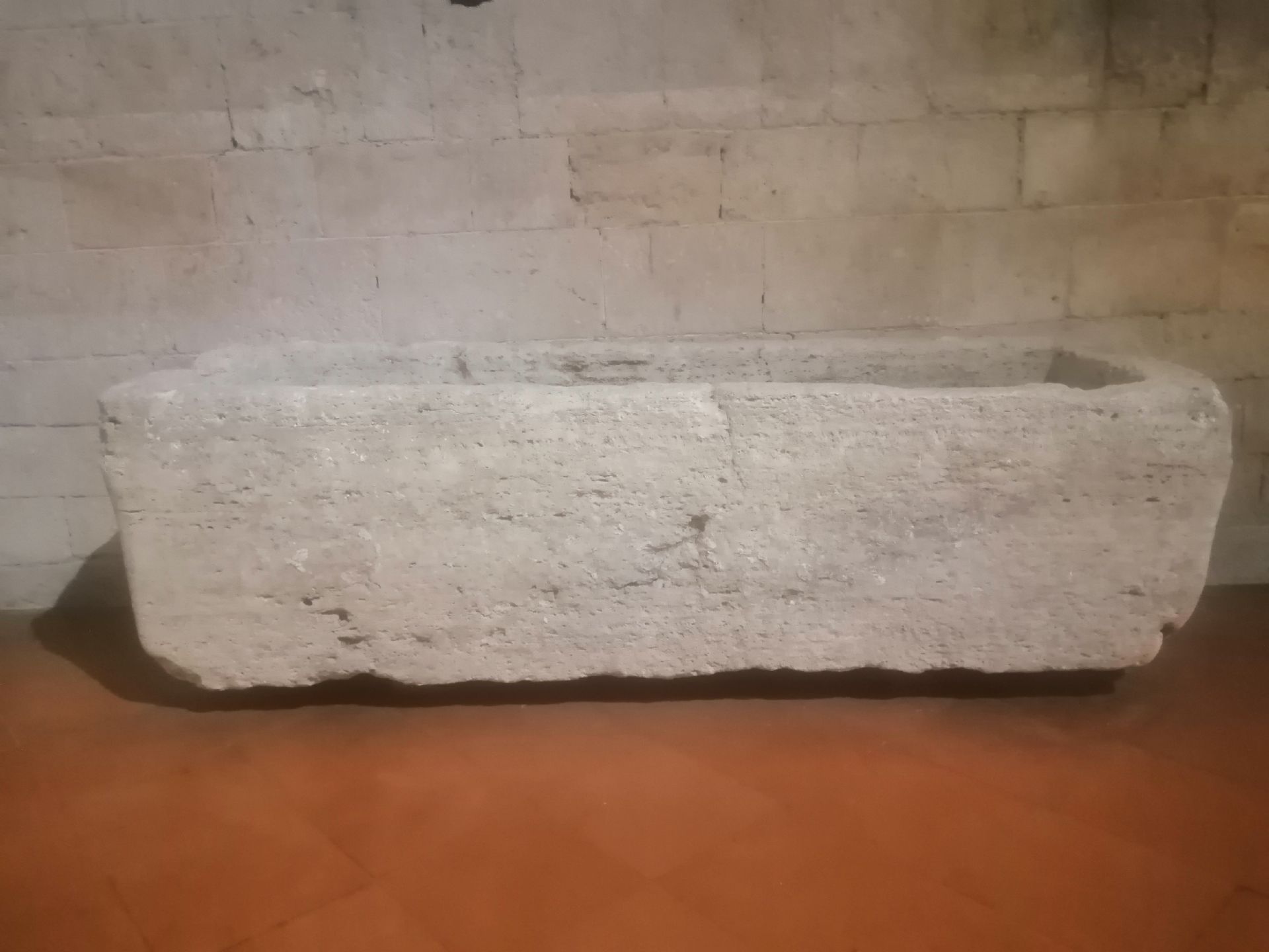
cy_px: 476
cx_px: 634
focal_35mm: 26
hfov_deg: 67.3
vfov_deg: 53.1
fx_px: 953
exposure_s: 1/12.5
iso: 1000
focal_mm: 3.6
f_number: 1.8
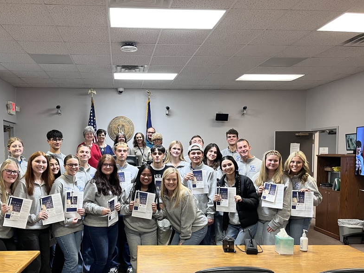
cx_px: 145
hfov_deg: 53.6
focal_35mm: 34
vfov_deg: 41.4
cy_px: 173
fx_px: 357
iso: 160
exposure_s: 1/60
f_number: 1.6
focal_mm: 5.1
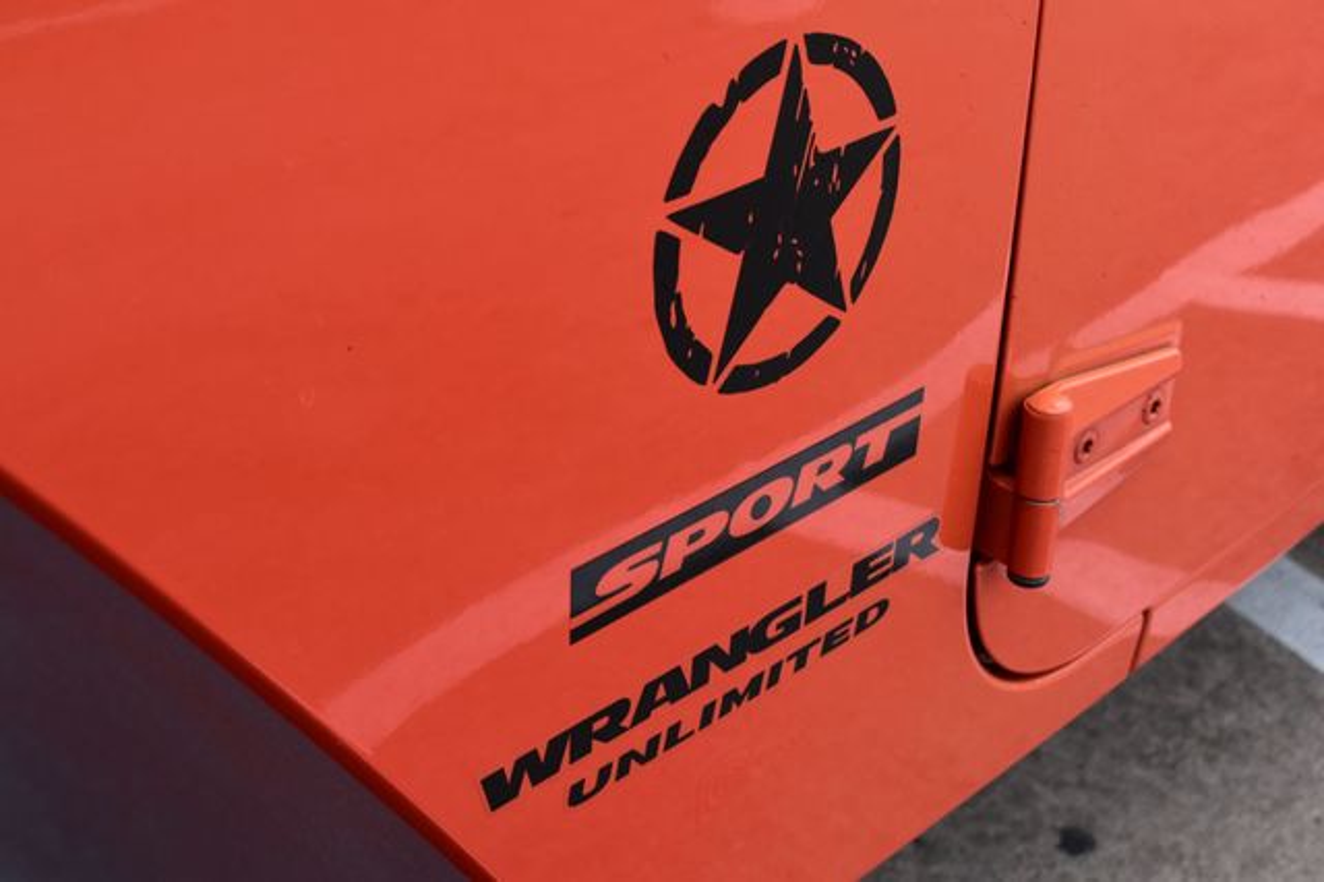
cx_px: 662
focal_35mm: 54
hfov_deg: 36.9
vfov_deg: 25.0
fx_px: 1985
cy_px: 441
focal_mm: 36
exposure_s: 1/50
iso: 400
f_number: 8
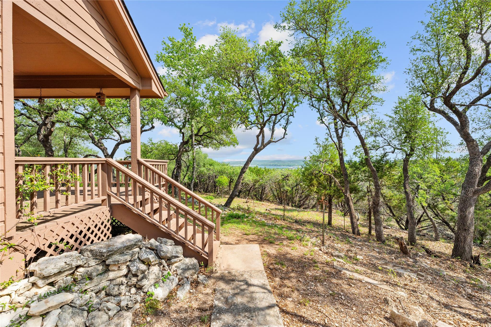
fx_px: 191
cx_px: 246
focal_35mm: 14
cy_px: 164
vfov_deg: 81.2
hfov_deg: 104.3
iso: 250
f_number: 8
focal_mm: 14
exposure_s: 1/250
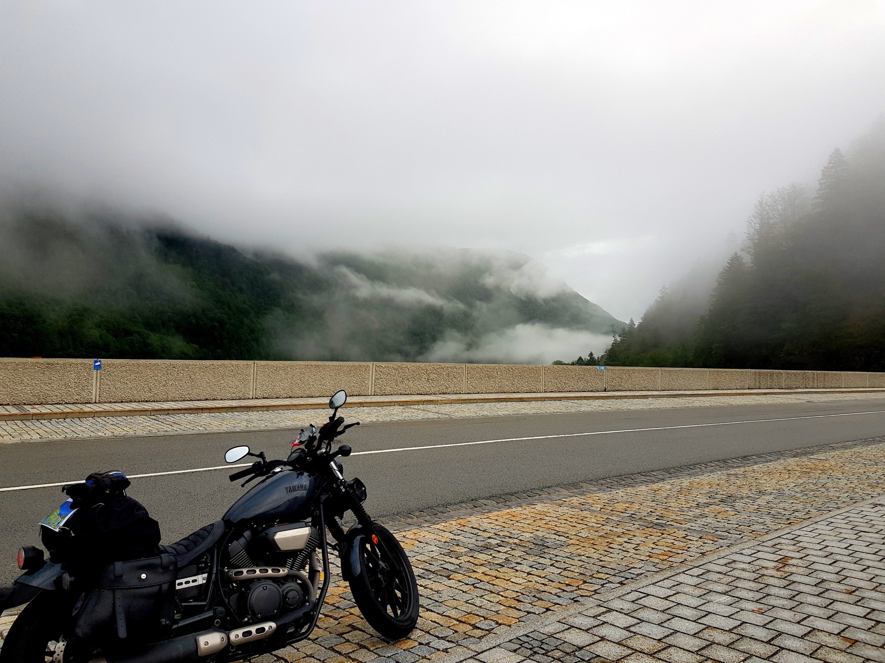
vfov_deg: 53.1
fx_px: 665
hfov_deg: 67.3
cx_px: 442
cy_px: 332
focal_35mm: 26
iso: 40
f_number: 1.7
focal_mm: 4.3
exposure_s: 1/116
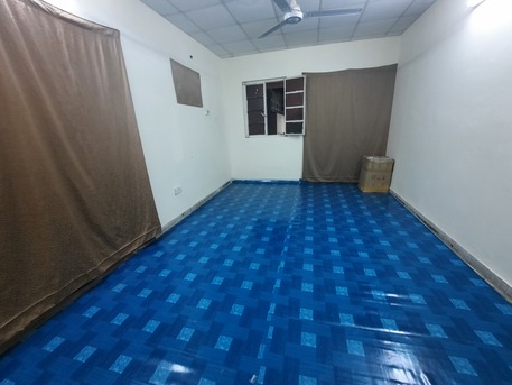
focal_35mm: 13
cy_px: 192
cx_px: 256
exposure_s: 1/25
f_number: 2.2
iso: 250
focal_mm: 1.74
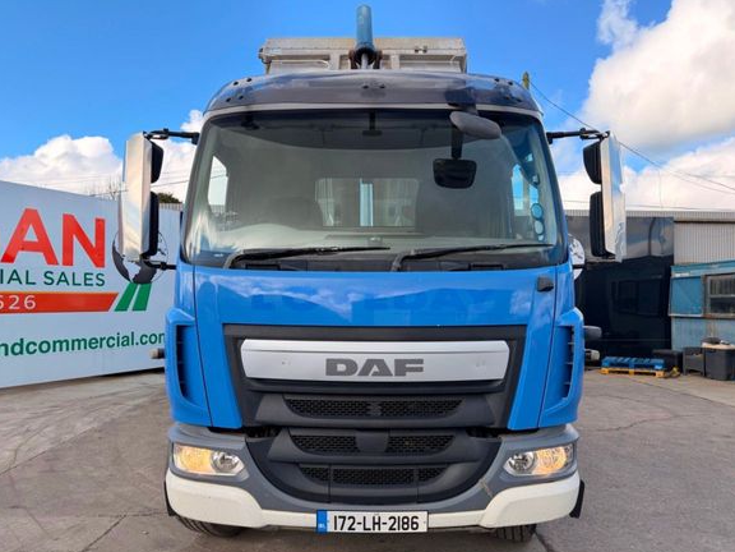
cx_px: 359
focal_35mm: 25
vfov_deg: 54.9
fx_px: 531
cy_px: 285
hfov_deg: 69.4
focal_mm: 6.76
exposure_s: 1/1192
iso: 100
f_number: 1.78
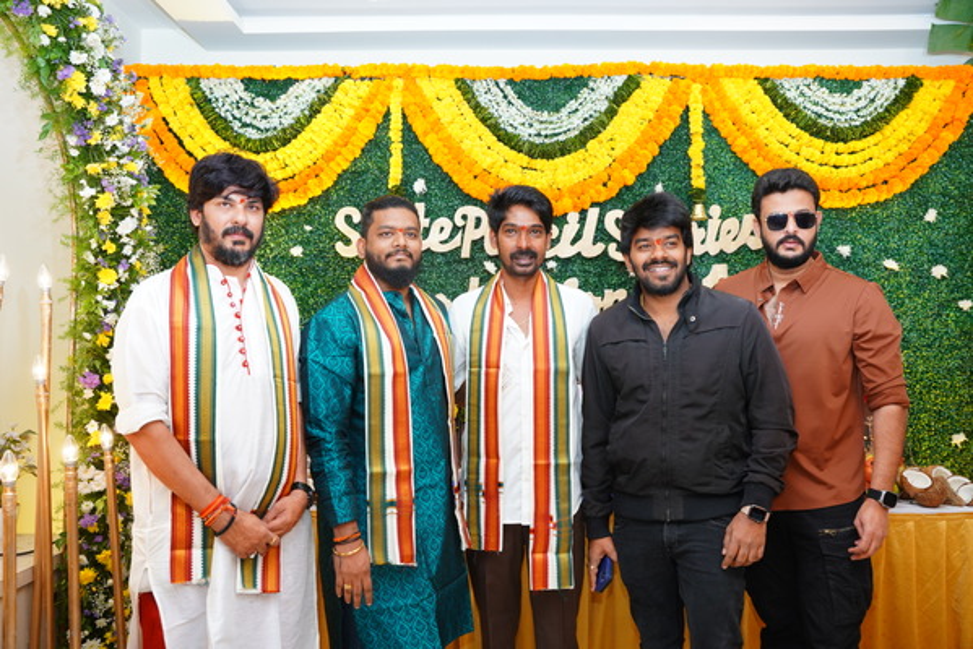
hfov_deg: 57.1
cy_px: 324
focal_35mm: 33
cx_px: 486
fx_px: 895
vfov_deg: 39.9
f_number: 5.6
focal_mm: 33.1
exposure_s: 1/160
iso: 640
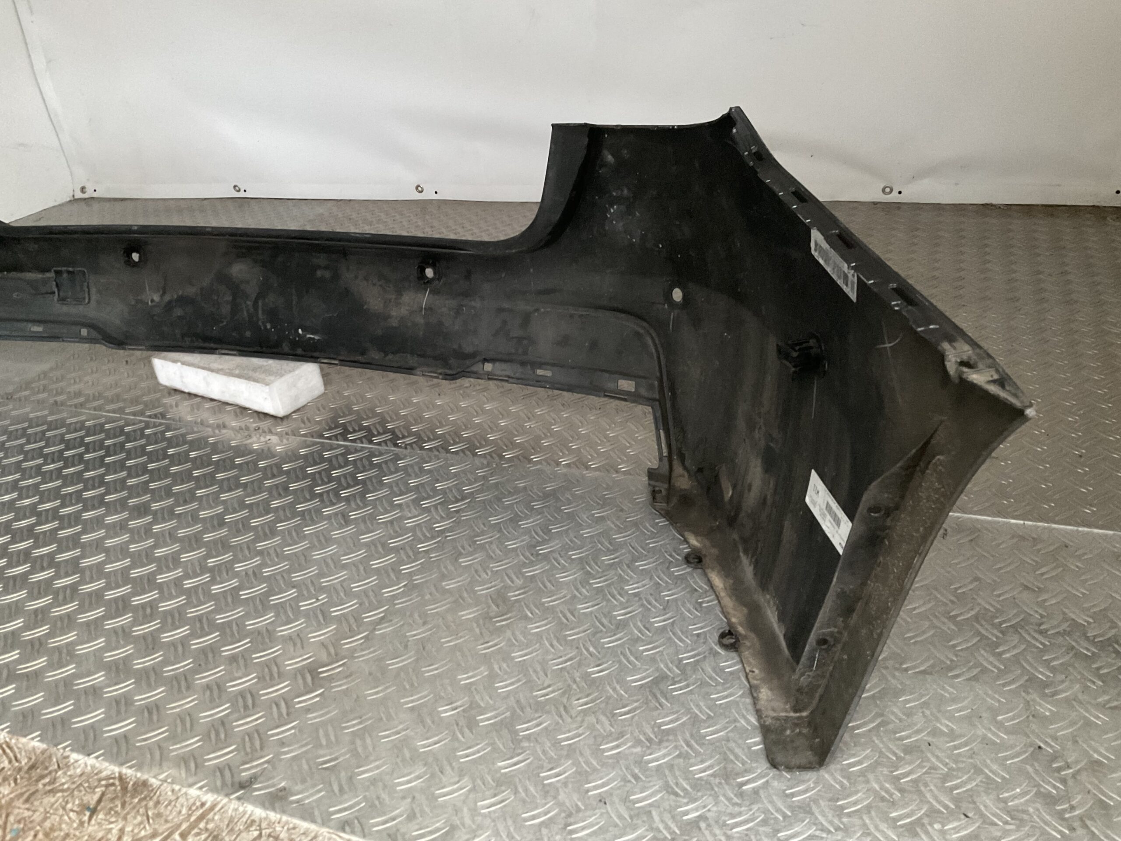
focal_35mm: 29
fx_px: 939
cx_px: 560
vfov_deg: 48.2
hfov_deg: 61.7
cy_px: 420
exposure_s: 1/30
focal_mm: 3
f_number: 1.8
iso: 400
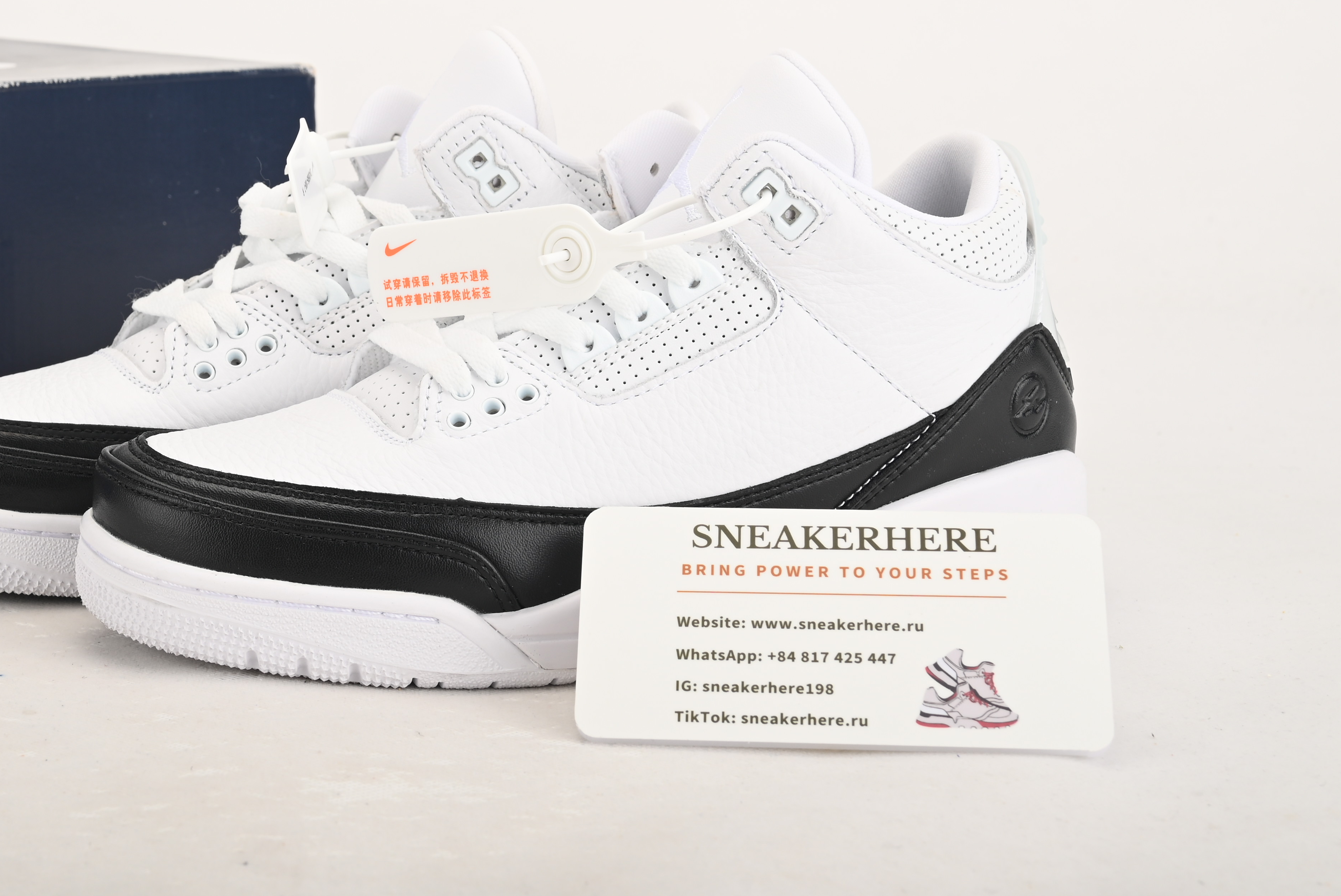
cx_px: 379
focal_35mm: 72
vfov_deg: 18.8
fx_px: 2683
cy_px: 230
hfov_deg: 27.8
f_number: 11
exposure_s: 1/200
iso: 100
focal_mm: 45
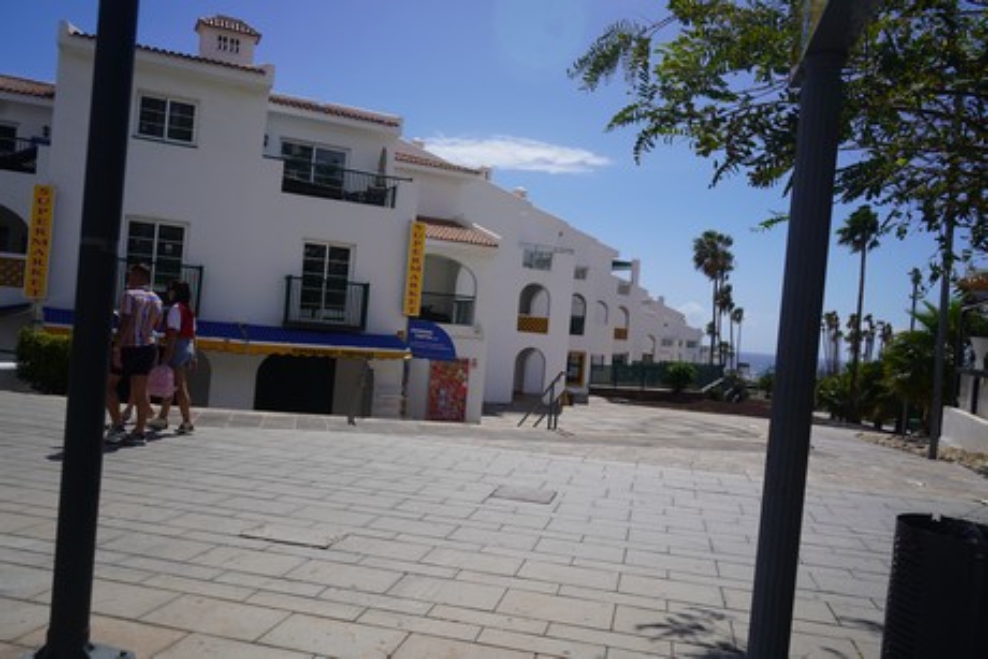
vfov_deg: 46.4
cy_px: 330
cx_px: 494
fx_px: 769
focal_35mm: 28
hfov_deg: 65.5
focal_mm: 28
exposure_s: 1/1250
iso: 100
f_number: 5
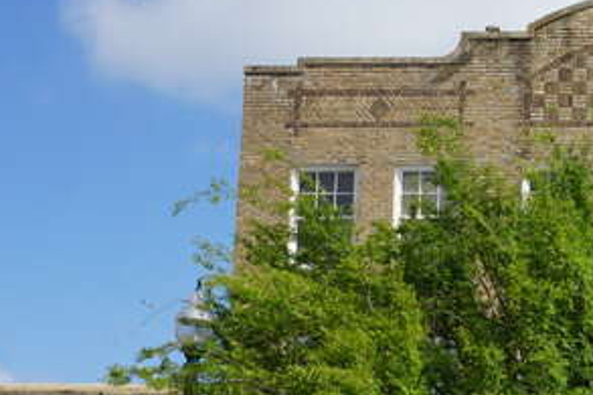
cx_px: 631
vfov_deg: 16.3
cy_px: 384
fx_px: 1350
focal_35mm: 82
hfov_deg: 23.4
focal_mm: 20
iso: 100
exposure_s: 1/160
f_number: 11
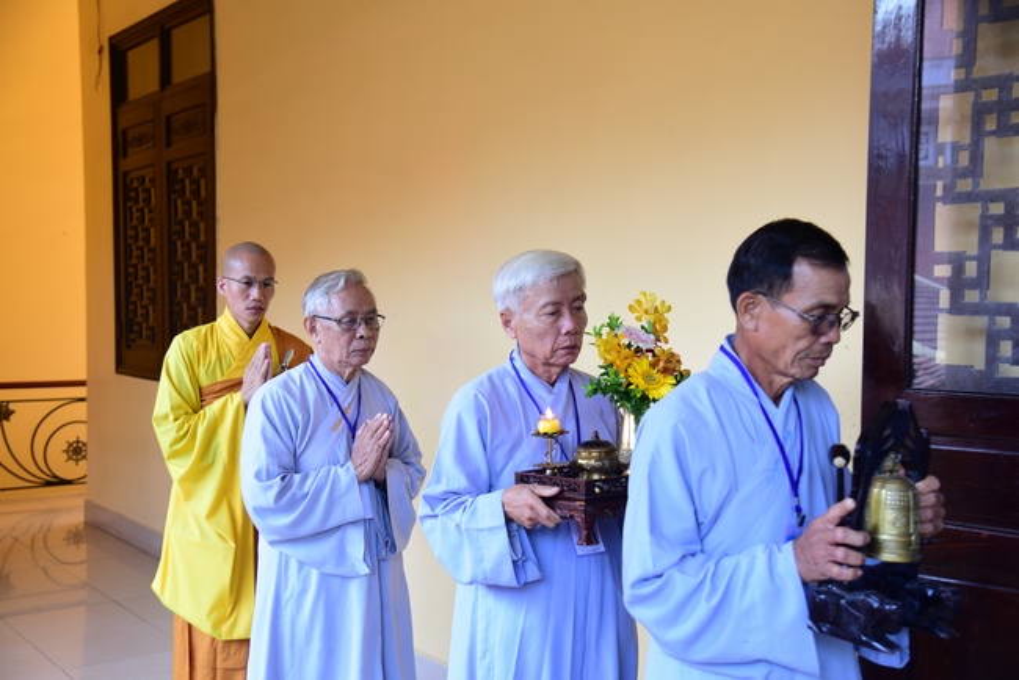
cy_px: 340
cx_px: 510
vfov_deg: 30.5
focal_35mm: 44
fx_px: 1246
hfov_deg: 44.5
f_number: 4
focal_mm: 44
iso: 400
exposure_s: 1/60
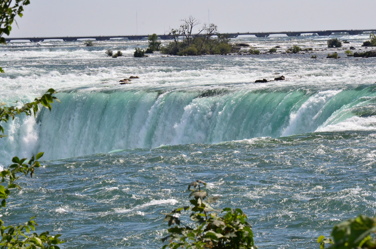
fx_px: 1641
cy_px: 124
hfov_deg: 13.1
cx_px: 188
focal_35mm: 158
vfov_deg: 8.7
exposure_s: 1/1600
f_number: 13
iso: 1000
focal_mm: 105
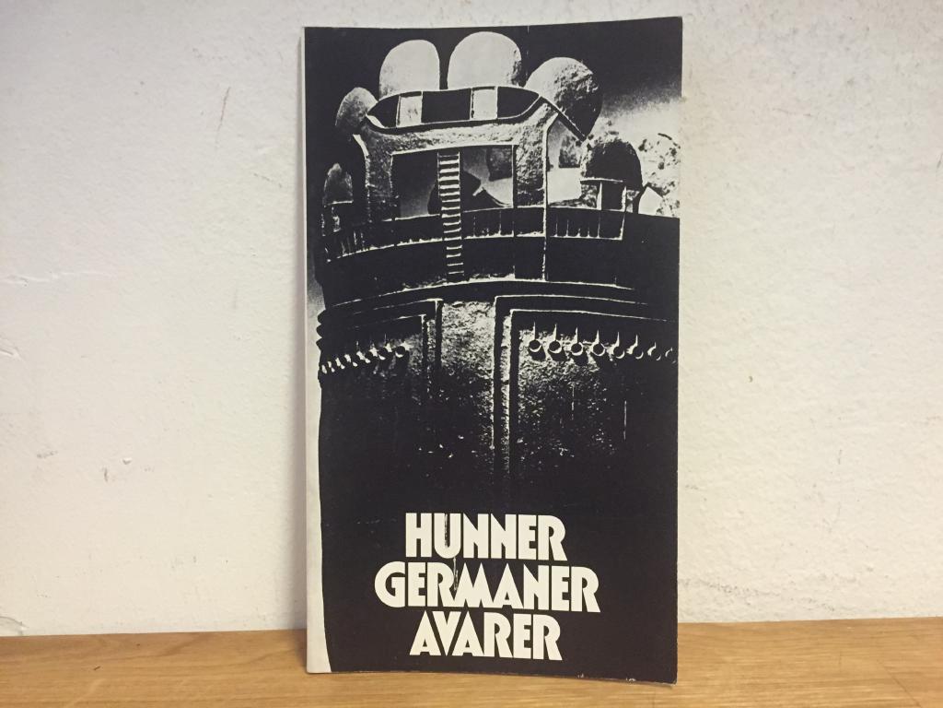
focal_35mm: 29
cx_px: 472
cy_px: 354
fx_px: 790
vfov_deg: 48.2
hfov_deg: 61.7
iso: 250
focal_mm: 4.15
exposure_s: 1/30
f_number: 2.2
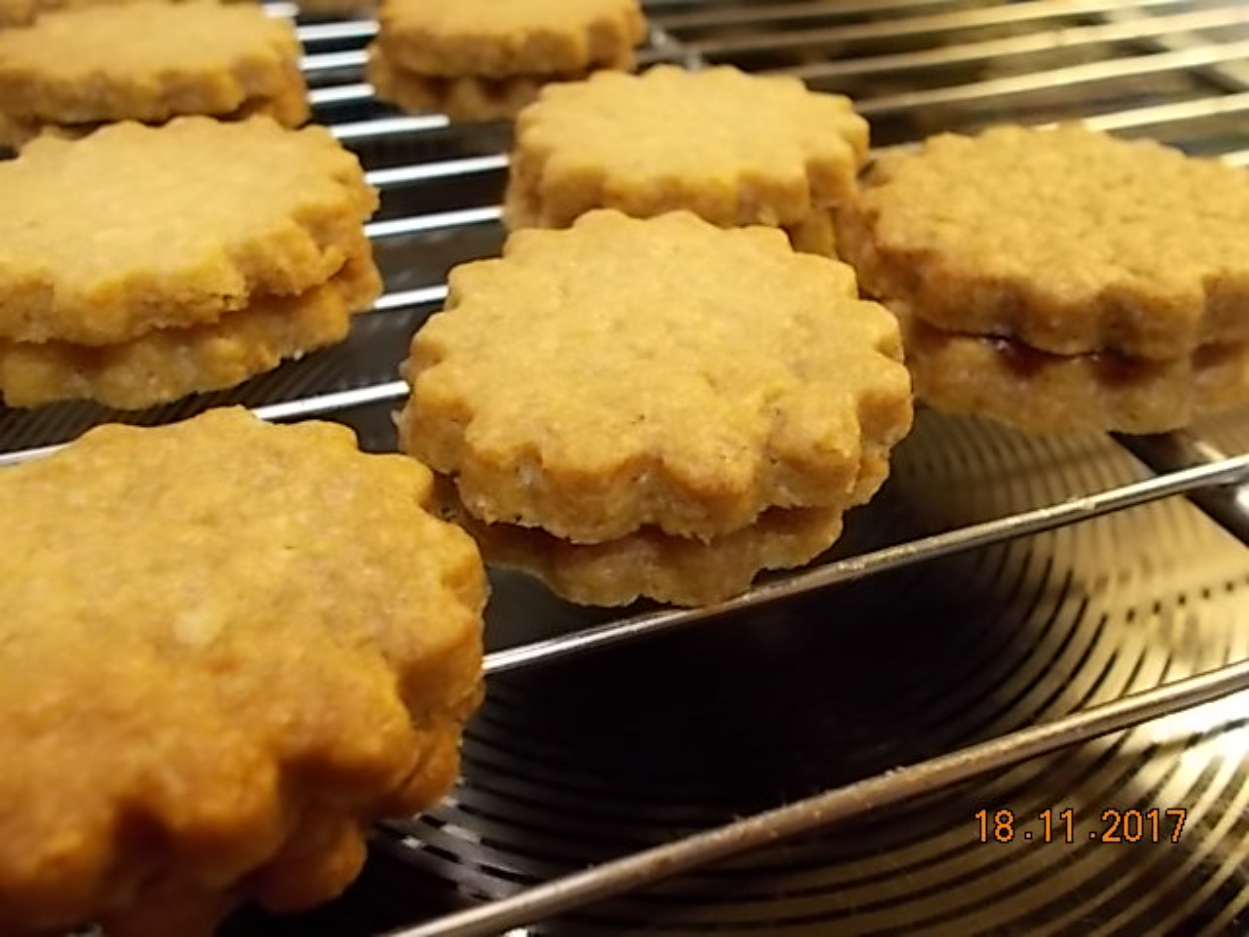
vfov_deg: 46.8
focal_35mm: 30
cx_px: 624
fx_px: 1082
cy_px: 468
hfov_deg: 60.0
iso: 200
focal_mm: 5.3
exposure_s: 1/8
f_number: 3.4
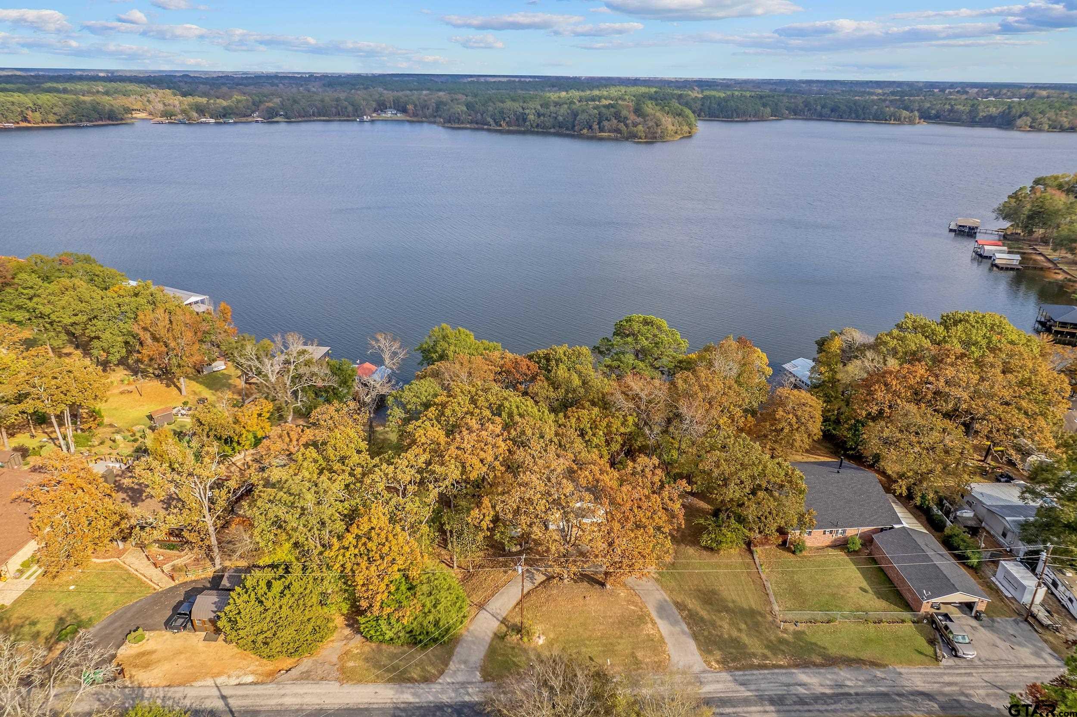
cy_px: 358
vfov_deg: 57.2
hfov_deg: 78.6
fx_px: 658
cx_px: 538
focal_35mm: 22
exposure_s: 1/1000
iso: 100
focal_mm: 8.38
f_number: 2.8
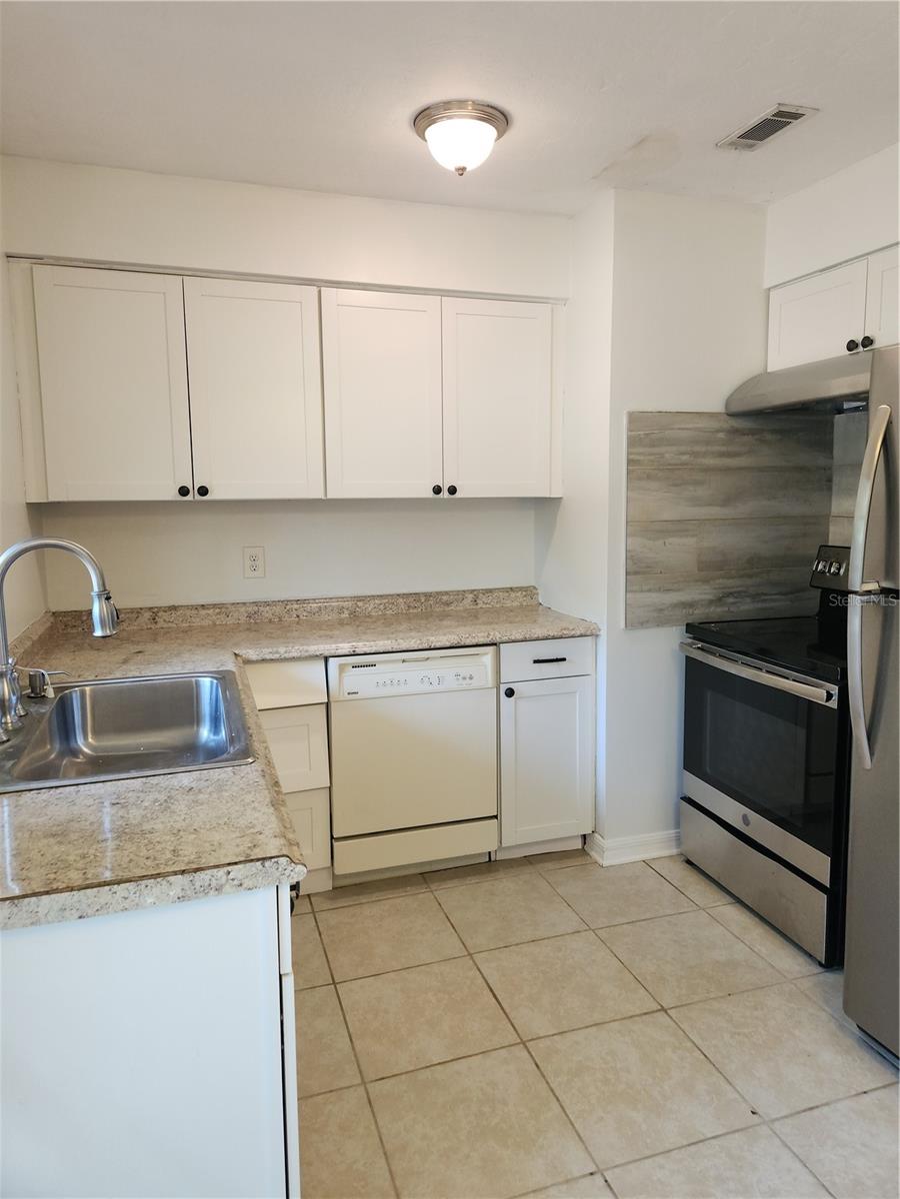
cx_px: 450
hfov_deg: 58.9
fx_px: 797
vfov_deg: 73.9
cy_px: 600
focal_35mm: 23
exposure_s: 1/60
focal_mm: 5.4
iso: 80
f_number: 1.8
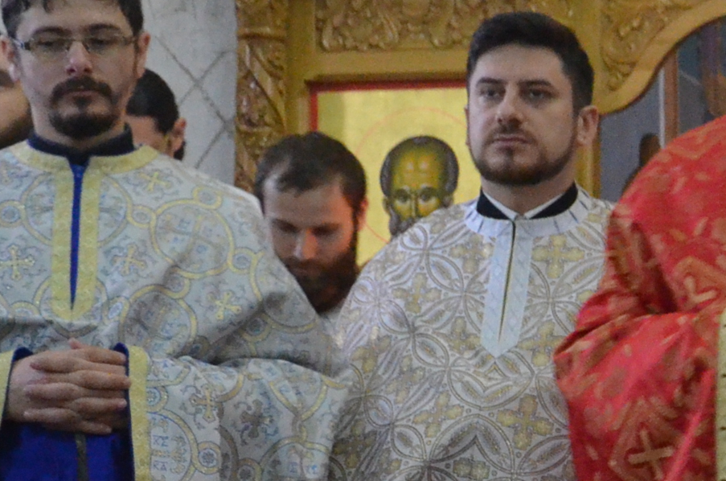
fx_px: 3461
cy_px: 489
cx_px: 1107
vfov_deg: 7.9
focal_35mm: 172
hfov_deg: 11.5
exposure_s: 1/25
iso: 3200
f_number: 4
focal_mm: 28
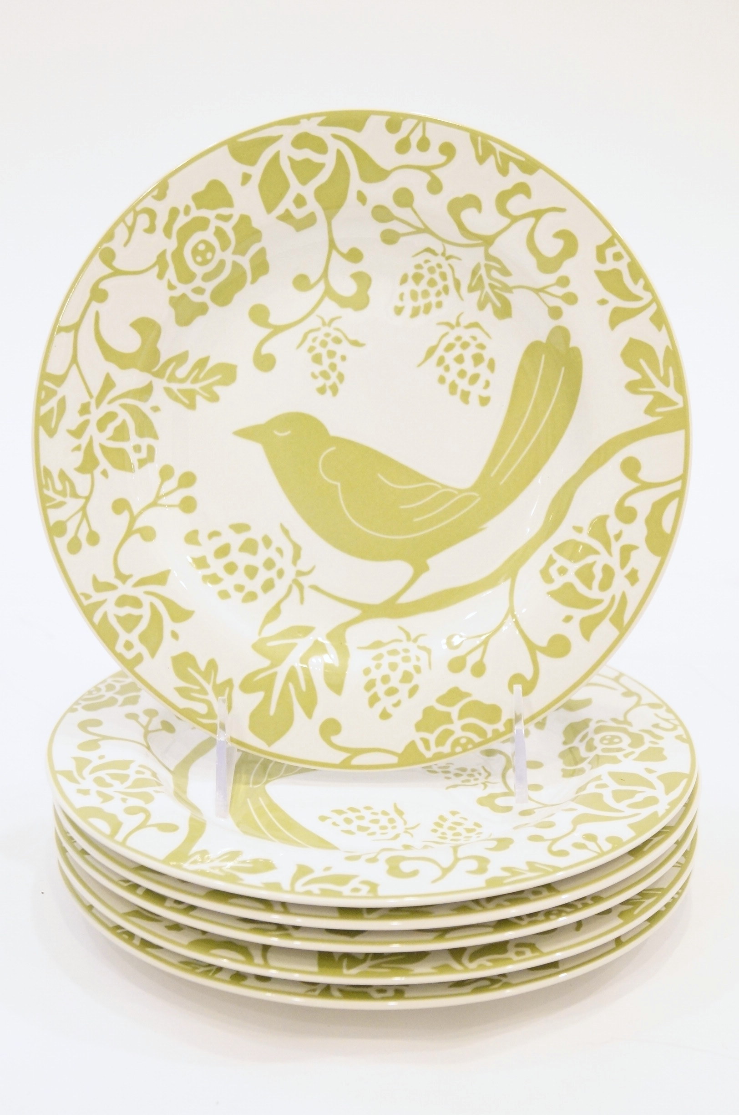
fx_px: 2085
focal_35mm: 68
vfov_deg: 29.9
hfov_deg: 20.1
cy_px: 558
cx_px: 370
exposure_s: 1/50
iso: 3200
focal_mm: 45
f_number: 5.6
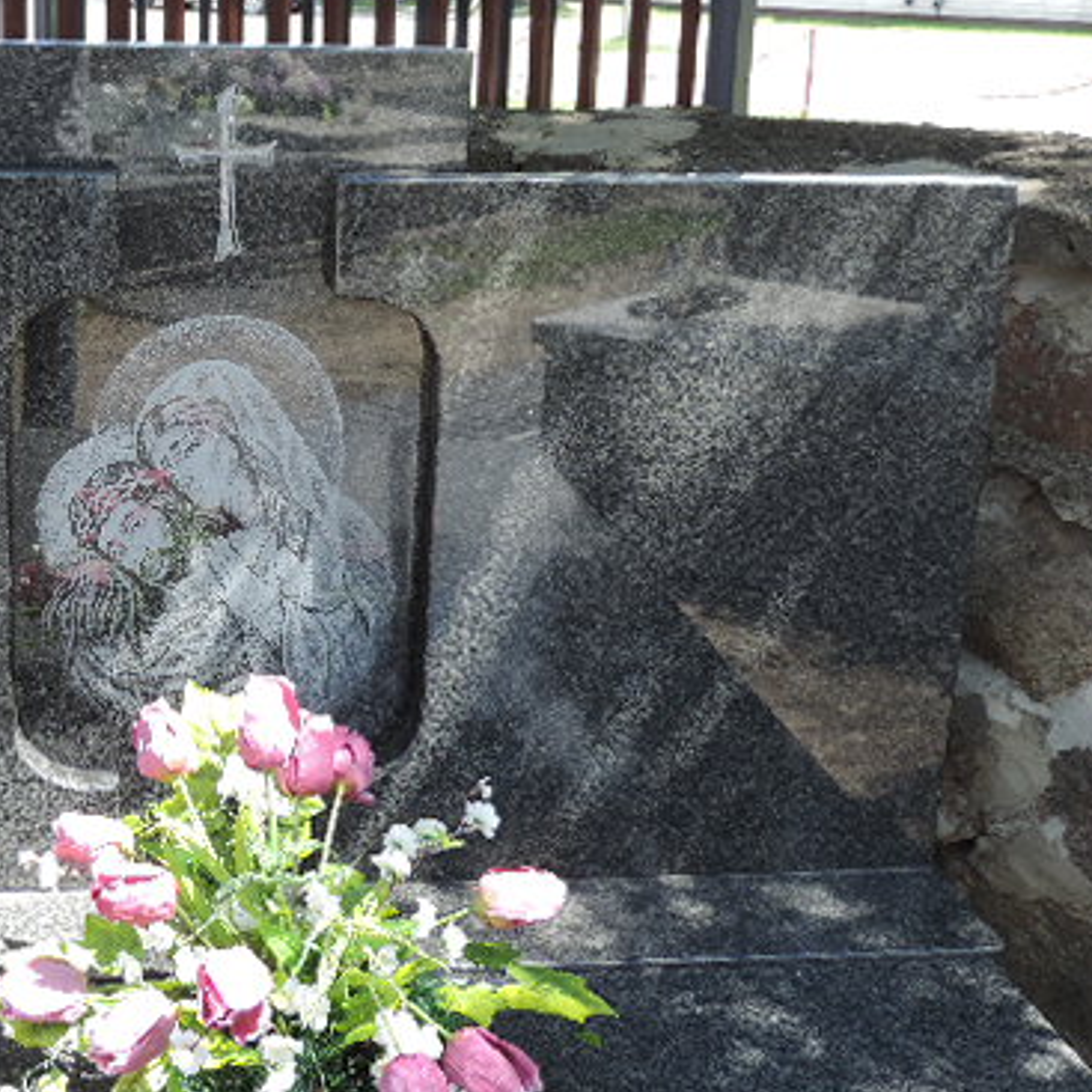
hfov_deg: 30.7
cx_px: 182
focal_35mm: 54
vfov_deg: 31.6
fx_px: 1927
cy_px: 458
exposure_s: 1/125
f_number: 3.3
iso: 80
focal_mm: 6.2
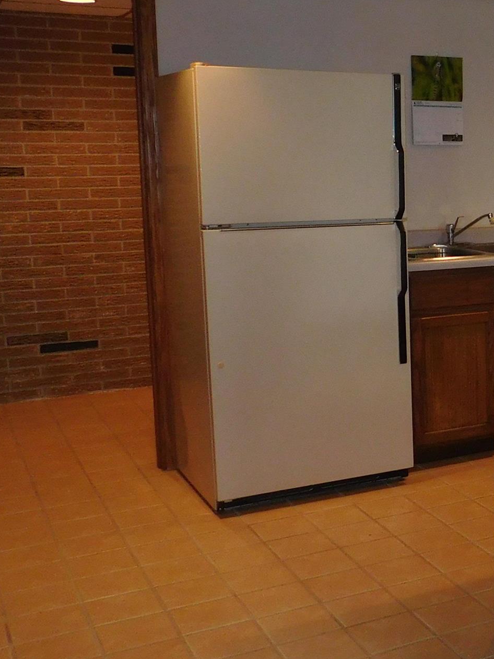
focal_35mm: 56
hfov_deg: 23.0
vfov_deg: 34.3
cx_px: 656
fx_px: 1066
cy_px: 297
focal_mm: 4
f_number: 3
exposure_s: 1/30
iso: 200
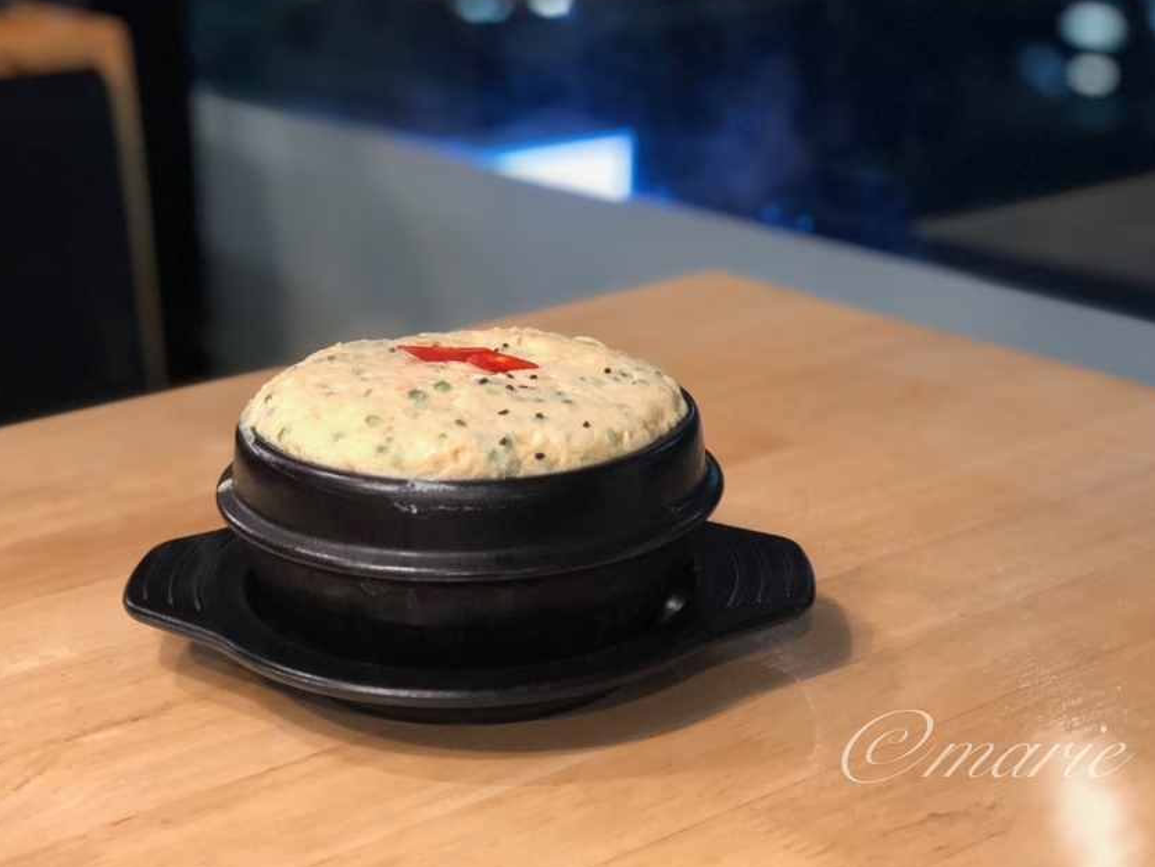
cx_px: 505
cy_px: 342
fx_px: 2135
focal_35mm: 64
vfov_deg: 22.9
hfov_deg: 30.2
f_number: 2.4
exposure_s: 1/25
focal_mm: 6
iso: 160
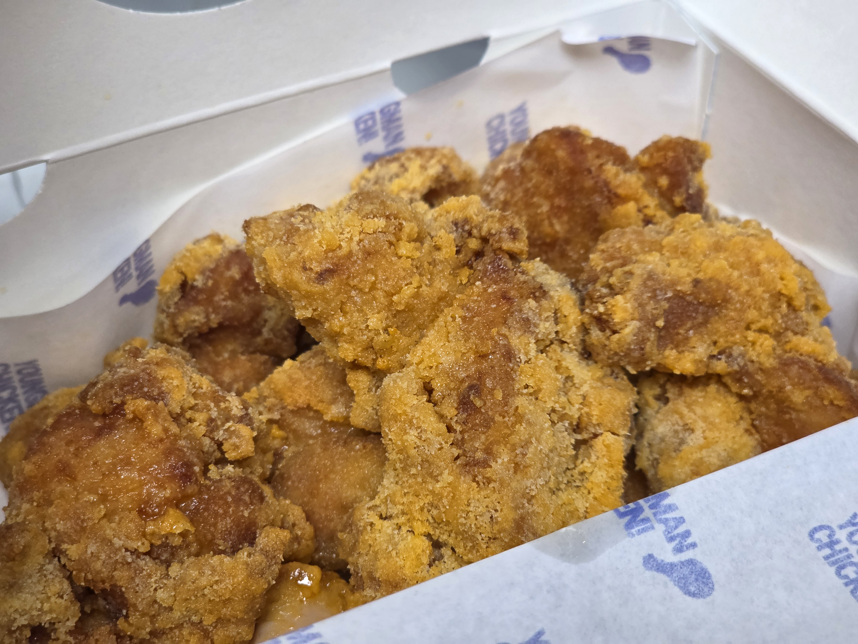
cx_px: 429
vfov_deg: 21.3
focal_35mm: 69
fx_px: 1710
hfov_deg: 28.2
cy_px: 322
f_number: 2.4
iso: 200
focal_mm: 7.9
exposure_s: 1/120
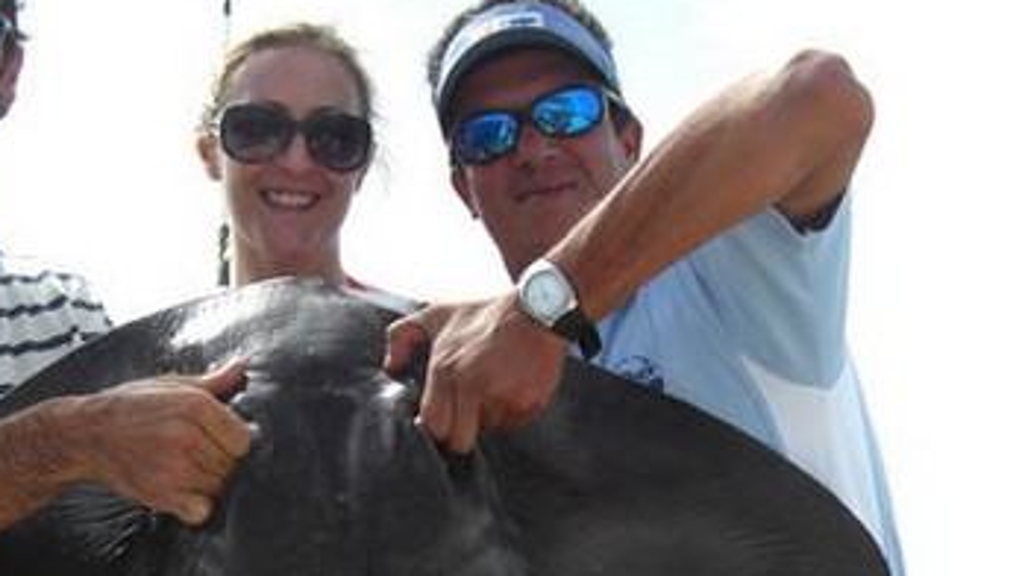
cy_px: 579
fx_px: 2033
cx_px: 470
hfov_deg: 28.2
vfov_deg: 15.8
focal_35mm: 75
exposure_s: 1/500
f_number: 4
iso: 80
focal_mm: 7.9
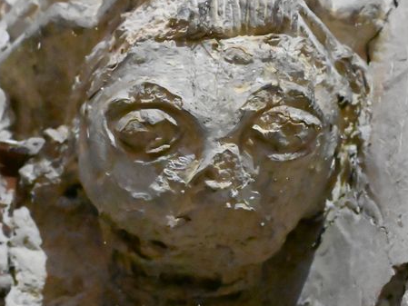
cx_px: 212
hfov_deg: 27.0
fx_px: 849
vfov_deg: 20.4
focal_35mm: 72
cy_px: 137
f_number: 4.8
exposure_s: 1/30
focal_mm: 32
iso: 51200
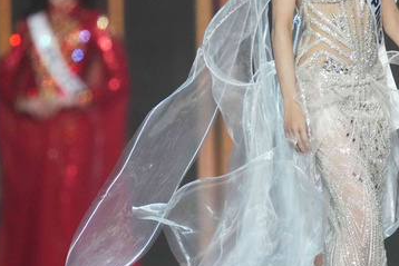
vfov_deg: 0.9
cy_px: 180
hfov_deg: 1.3
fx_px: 17740
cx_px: 240
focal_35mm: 1600
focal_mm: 560
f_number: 4
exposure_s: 1/1250
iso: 3200
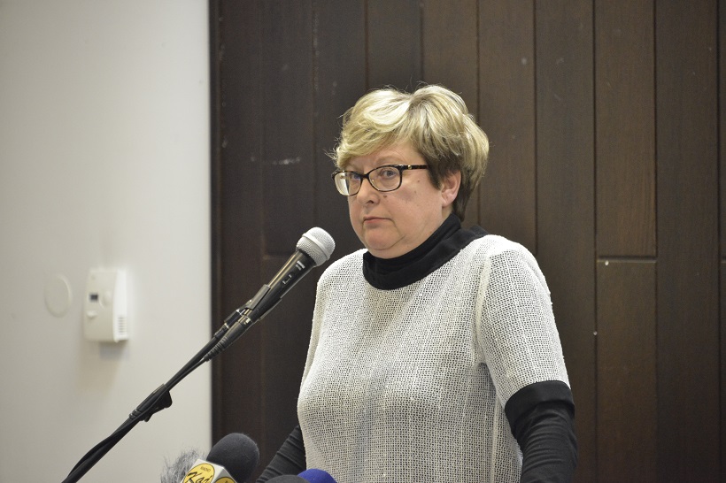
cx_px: 363
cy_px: 242
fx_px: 6047
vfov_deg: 4.6
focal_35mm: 300
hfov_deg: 6.9
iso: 6400
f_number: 5.6
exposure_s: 1/50
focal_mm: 300
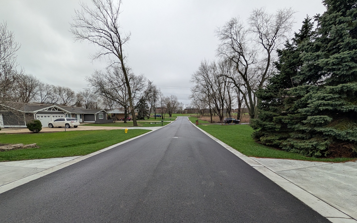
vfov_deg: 81.8
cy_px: 134
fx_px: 126
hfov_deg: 109.3
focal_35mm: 13
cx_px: 175
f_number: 1.7
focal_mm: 2.02
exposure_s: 1/1499
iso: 52
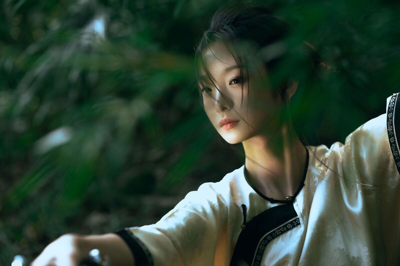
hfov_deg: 23.9
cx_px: 200
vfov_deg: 16.1
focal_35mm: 85
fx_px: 944
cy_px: 133
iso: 200
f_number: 2.5
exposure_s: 1/400
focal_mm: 85
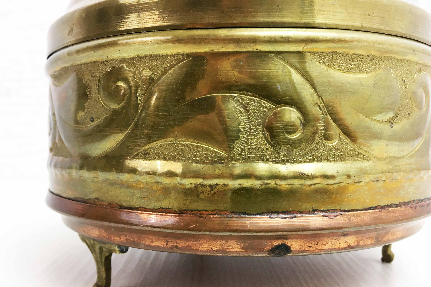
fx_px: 371
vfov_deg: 42.3
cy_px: 143
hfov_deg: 60.3
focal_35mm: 31
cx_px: 215
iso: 80
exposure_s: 1/33
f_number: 2.2
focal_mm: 4.15
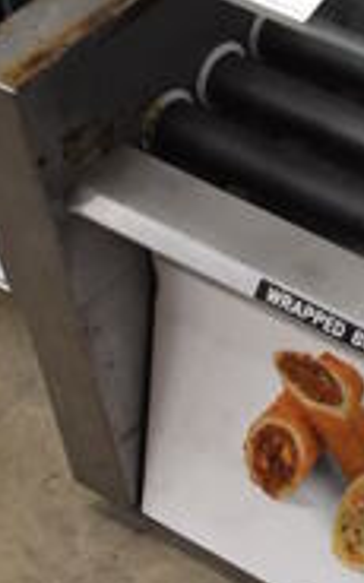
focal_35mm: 137
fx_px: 2175
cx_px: 877
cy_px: 74
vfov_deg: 15.1
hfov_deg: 8.7
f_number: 3.5
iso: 1600
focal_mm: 18
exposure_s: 1/125
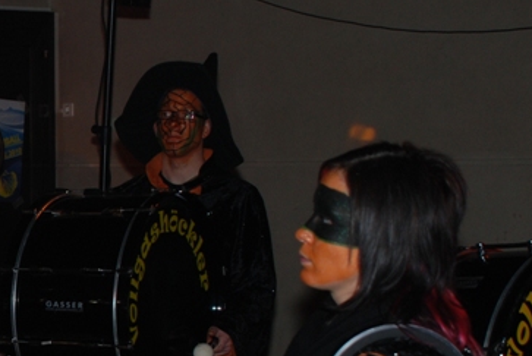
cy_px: 320
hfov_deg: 17.3
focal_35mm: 110
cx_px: -183
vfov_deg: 12.4
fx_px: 1627
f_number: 4
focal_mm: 26
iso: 200
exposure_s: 1/60
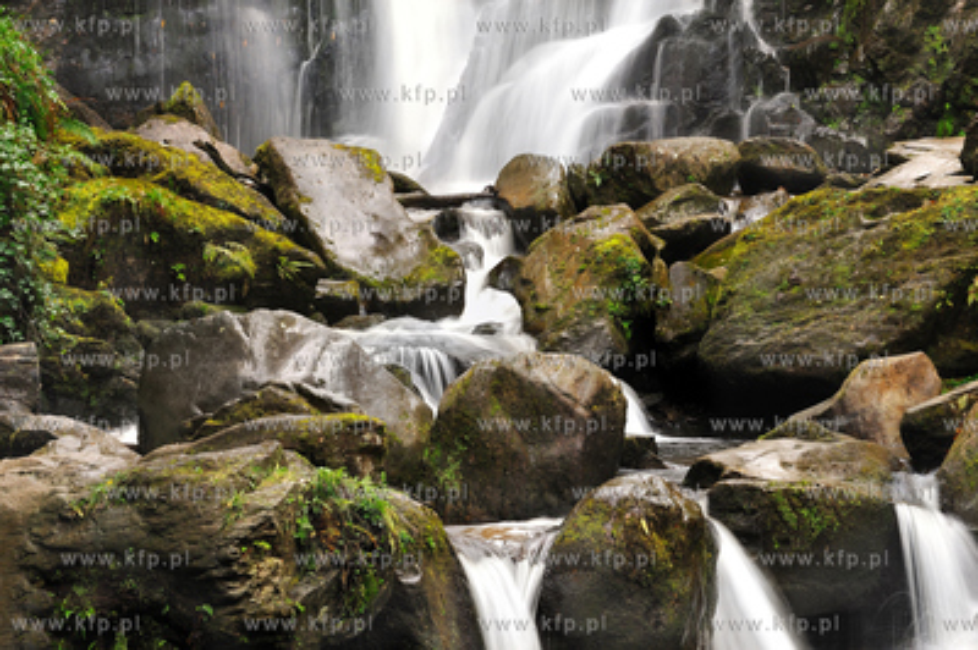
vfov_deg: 9.1
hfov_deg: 13.7
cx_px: 489
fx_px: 4072
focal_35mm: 150
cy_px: 325
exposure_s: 1/2.5
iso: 200
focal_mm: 150
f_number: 16
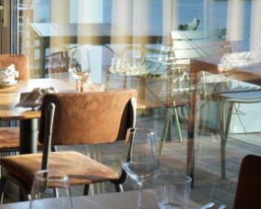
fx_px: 842
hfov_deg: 16.0
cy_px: 35
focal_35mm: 109
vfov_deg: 14.0
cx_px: -146
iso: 800
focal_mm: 30
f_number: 4
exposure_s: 1/160
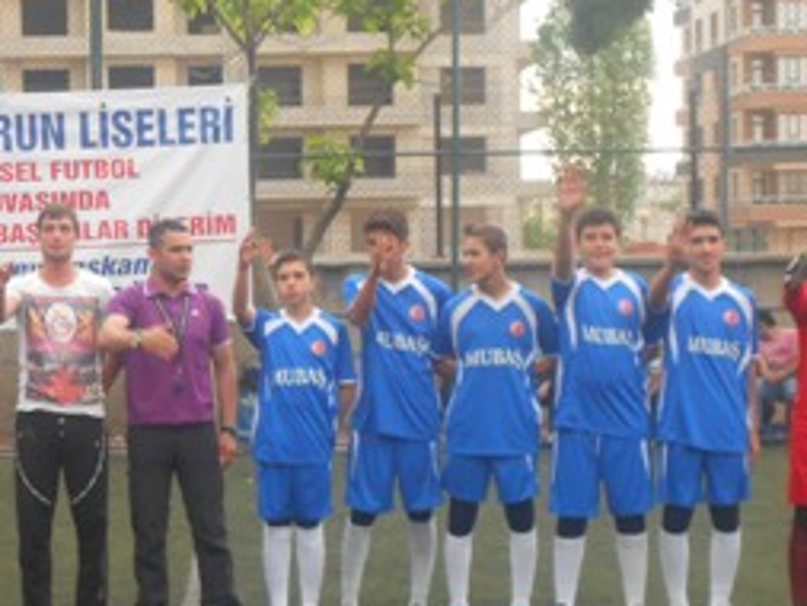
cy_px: 399
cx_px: 242
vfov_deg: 14.9
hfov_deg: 19.7
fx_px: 2309
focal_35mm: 99
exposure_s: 1/60
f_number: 4.9
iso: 200
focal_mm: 10
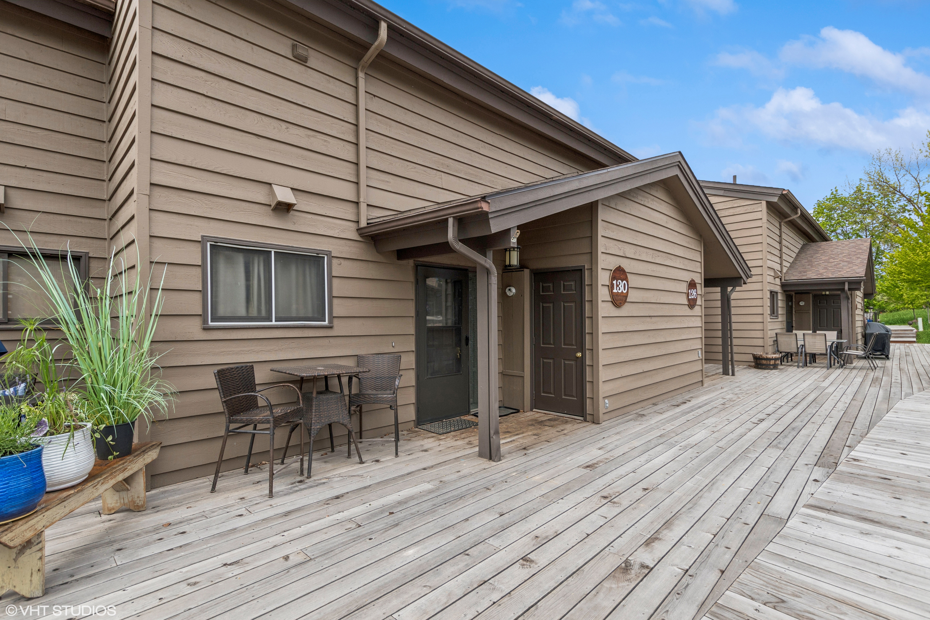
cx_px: 465
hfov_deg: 96.7
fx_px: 413
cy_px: 310
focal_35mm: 16
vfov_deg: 73.7
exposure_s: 1/400
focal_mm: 11
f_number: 6.3
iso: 100
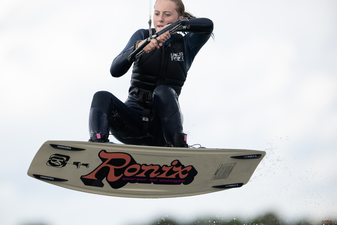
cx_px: 168
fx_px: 3744
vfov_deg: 3.4
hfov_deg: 5.2
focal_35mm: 400
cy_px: 112
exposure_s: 1/2000
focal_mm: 400
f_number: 4
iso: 320
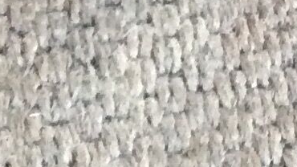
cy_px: -106
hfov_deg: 8.8
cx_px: 291
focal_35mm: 244
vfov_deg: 4.9
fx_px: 1921
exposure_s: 1/20
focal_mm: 3.3
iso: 320
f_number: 2.4
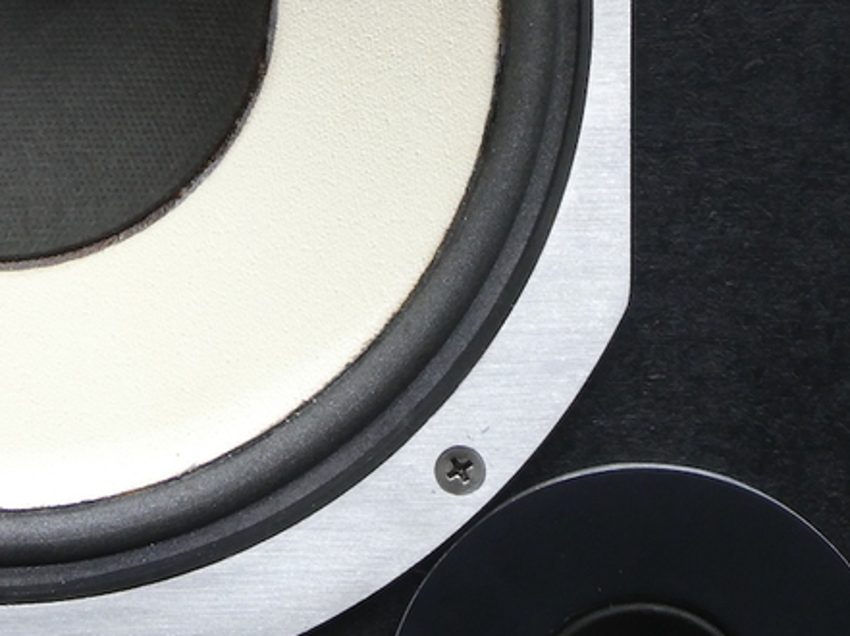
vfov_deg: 6.4
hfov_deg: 8.5
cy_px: -19
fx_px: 5668
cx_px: 21
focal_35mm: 231
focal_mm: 19
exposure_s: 1/6
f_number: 5.1
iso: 200
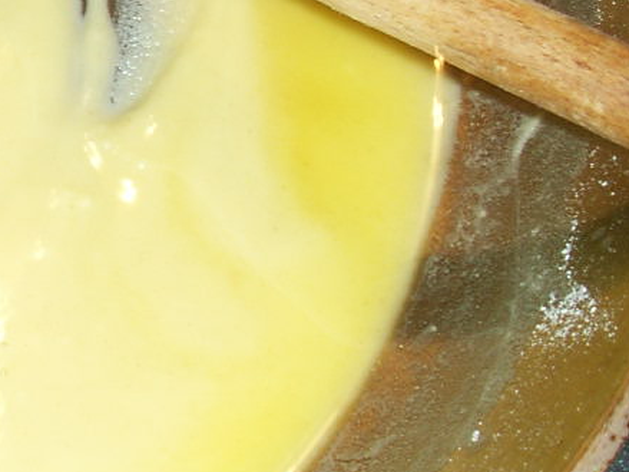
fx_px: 2452
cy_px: 69
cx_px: -420
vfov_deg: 10.9
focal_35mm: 135
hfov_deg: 13.4
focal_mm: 7.7
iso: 50
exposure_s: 1/2
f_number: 7.1
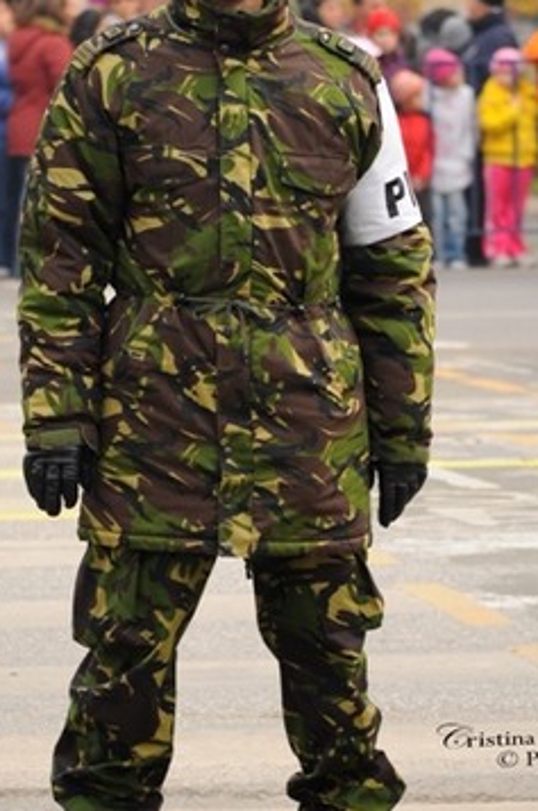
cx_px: 202
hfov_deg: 5.2
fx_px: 5954
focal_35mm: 265
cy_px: 368
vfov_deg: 7.8
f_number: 5.6
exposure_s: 1/640
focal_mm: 105
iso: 640
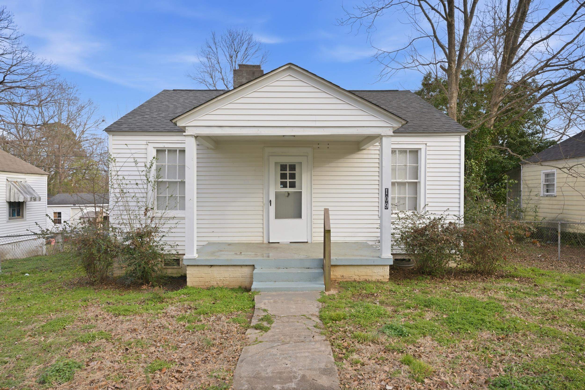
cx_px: 292
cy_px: 195
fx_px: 349
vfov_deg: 58.4
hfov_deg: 79.9
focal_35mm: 22
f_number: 9
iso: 100
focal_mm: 21.5
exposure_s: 1/50
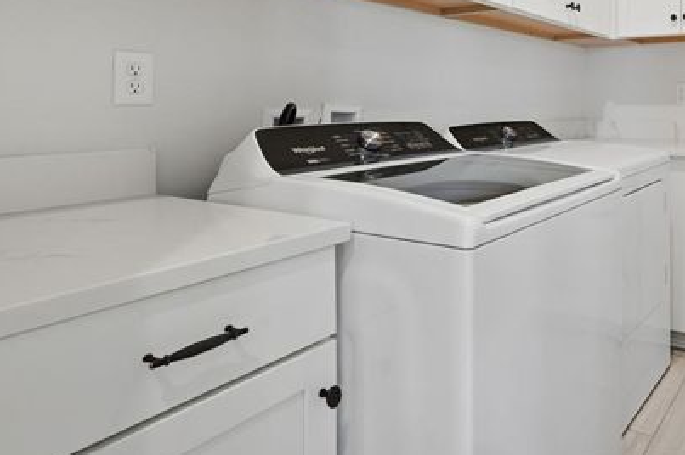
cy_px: 115
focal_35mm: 28
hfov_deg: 59.2
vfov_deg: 44.8
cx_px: 569
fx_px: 532
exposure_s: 1/50
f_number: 8
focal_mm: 16
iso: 320
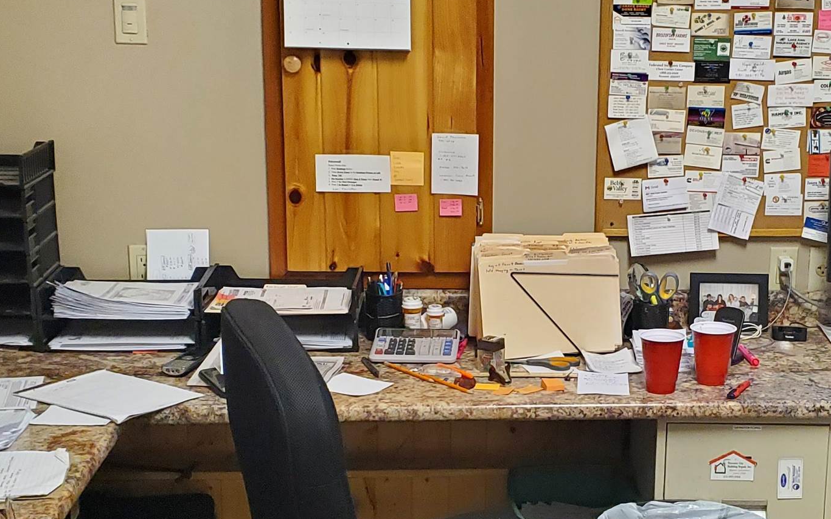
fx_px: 1404
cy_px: 342
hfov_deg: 32.6
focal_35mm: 62
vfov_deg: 20.9
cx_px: 581
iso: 500
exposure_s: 1/40
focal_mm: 4.3
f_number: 2.4
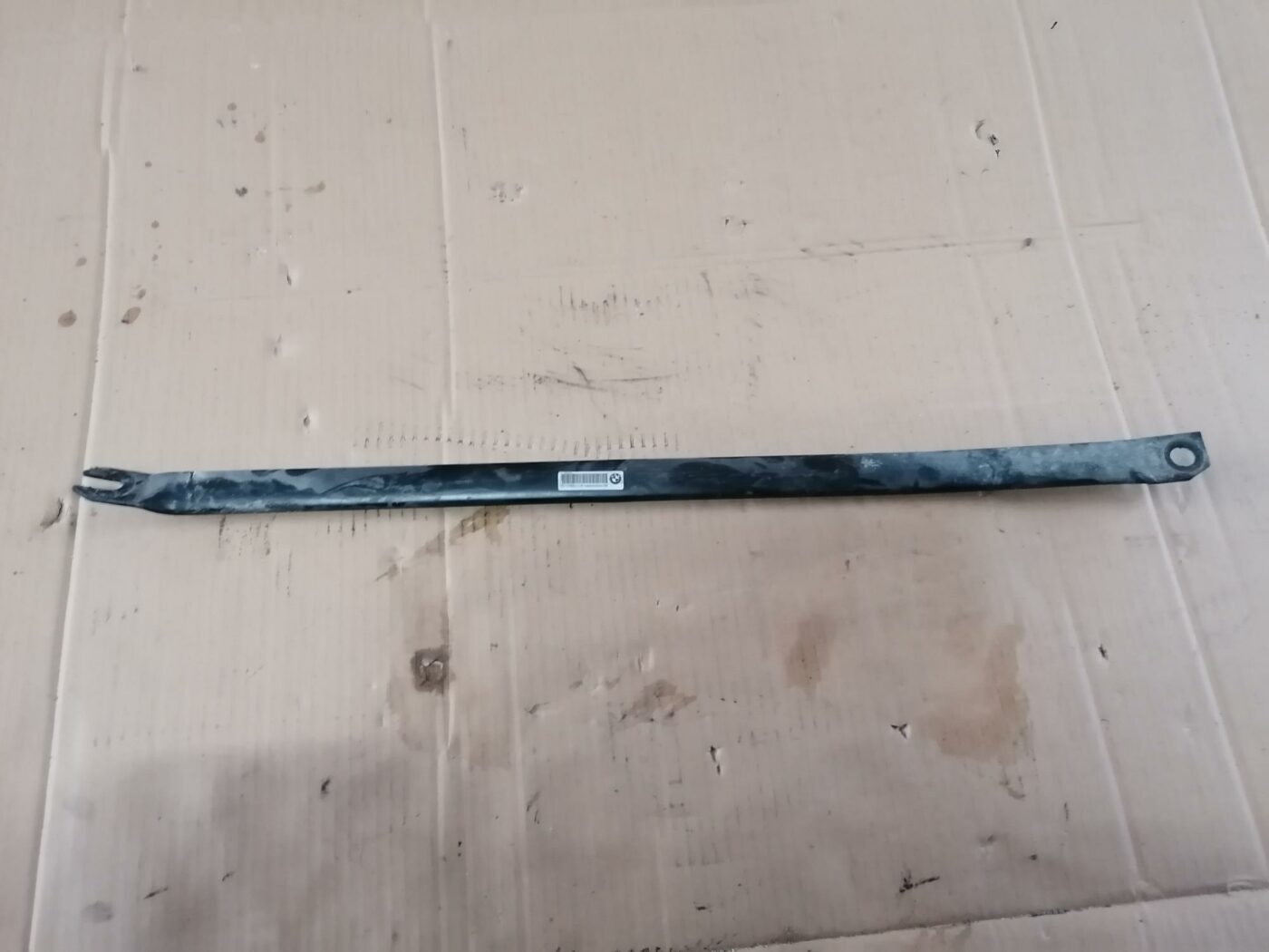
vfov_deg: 51.4
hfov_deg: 65.3
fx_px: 990
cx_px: 634
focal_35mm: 27
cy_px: 476
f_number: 1.8
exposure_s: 1/20
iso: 640
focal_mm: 4.75
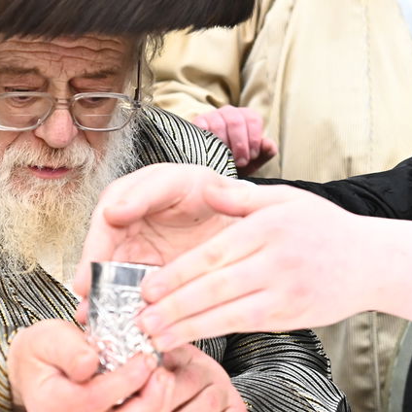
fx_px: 1737
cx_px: 281
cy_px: 118
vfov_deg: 13.5
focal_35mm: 129
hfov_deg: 13.5
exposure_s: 1/200
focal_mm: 46
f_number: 3.5
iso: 2500
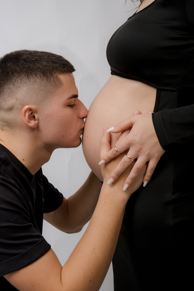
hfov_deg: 28.6
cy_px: 139
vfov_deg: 41.9
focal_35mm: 47
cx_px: 97
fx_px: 380
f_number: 10
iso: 1250
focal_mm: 30
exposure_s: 1/200
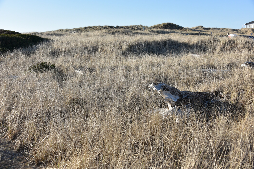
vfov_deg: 31.9
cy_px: 84
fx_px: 296
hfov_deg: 46.4
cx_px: 127
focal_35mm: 42
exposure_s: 1/200
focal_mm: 42
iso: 100
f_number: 7.1
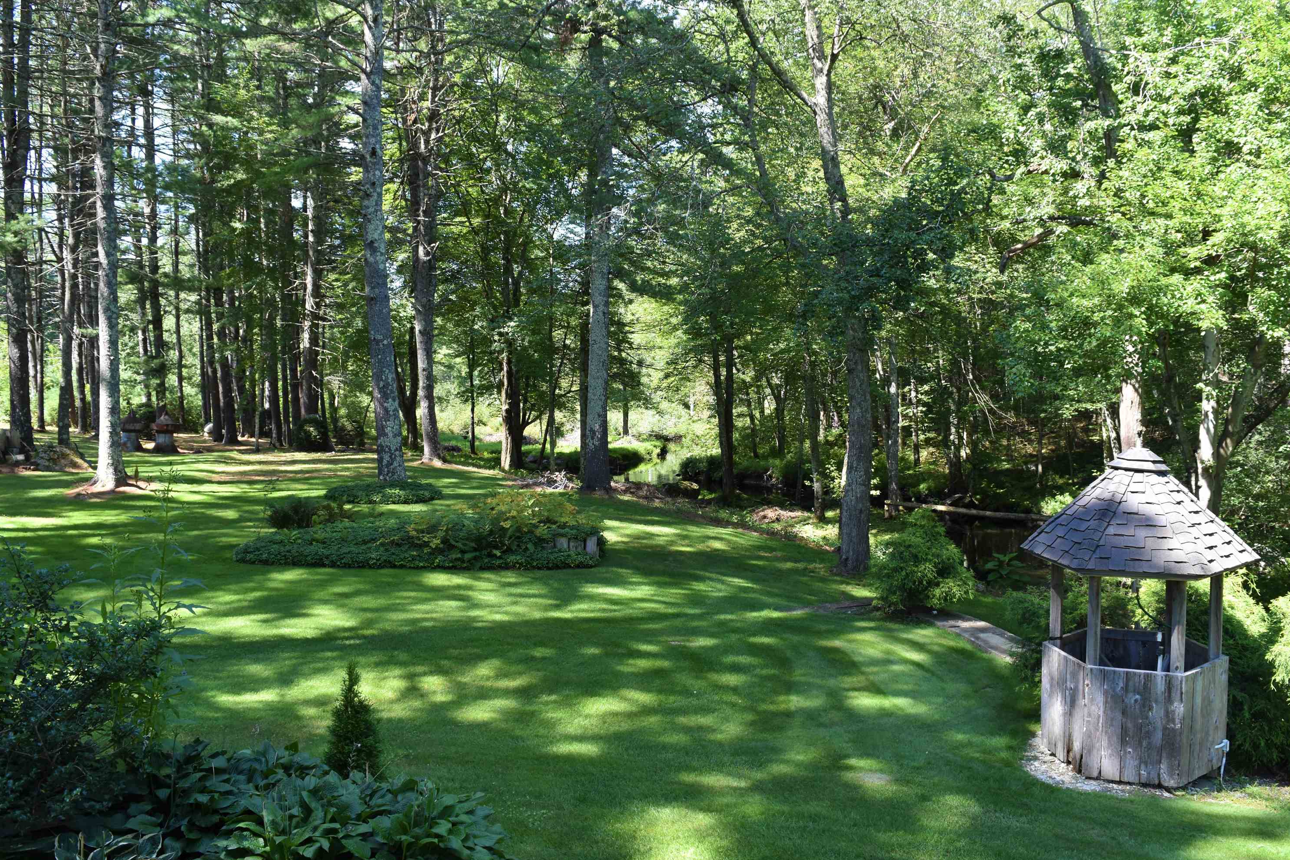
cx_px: 661
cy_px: 418
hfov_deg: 65.5
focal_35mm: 28
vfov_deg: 46.4
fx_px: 1003
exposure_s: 1/200
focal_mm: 18
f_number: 7.1
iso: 400
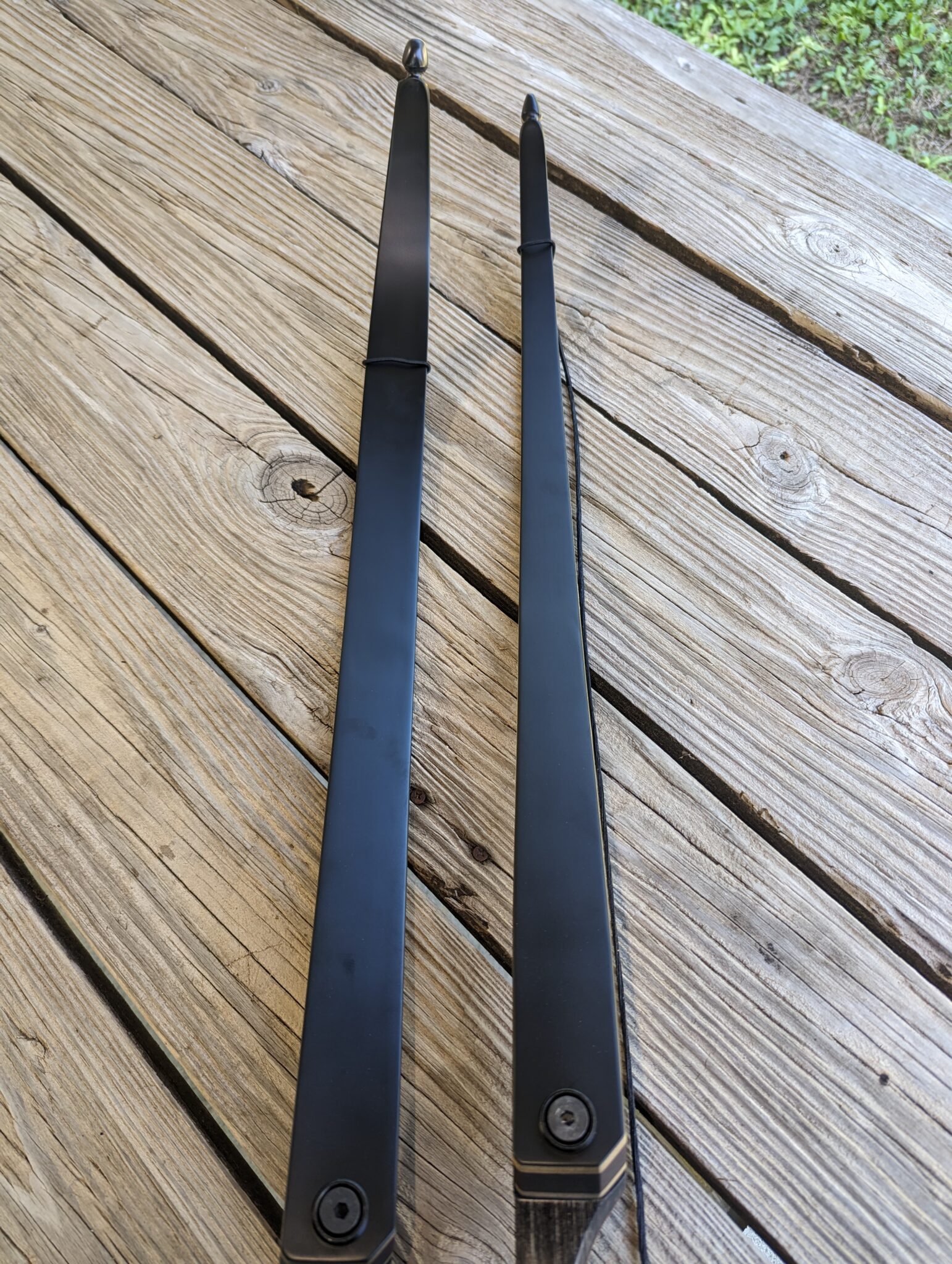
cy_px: 632
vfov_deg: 71.5
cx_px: 476
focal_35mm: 24
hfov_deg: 56.9
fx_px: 878
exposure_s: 1/60
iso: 81
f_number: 1.85
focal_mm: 6.81
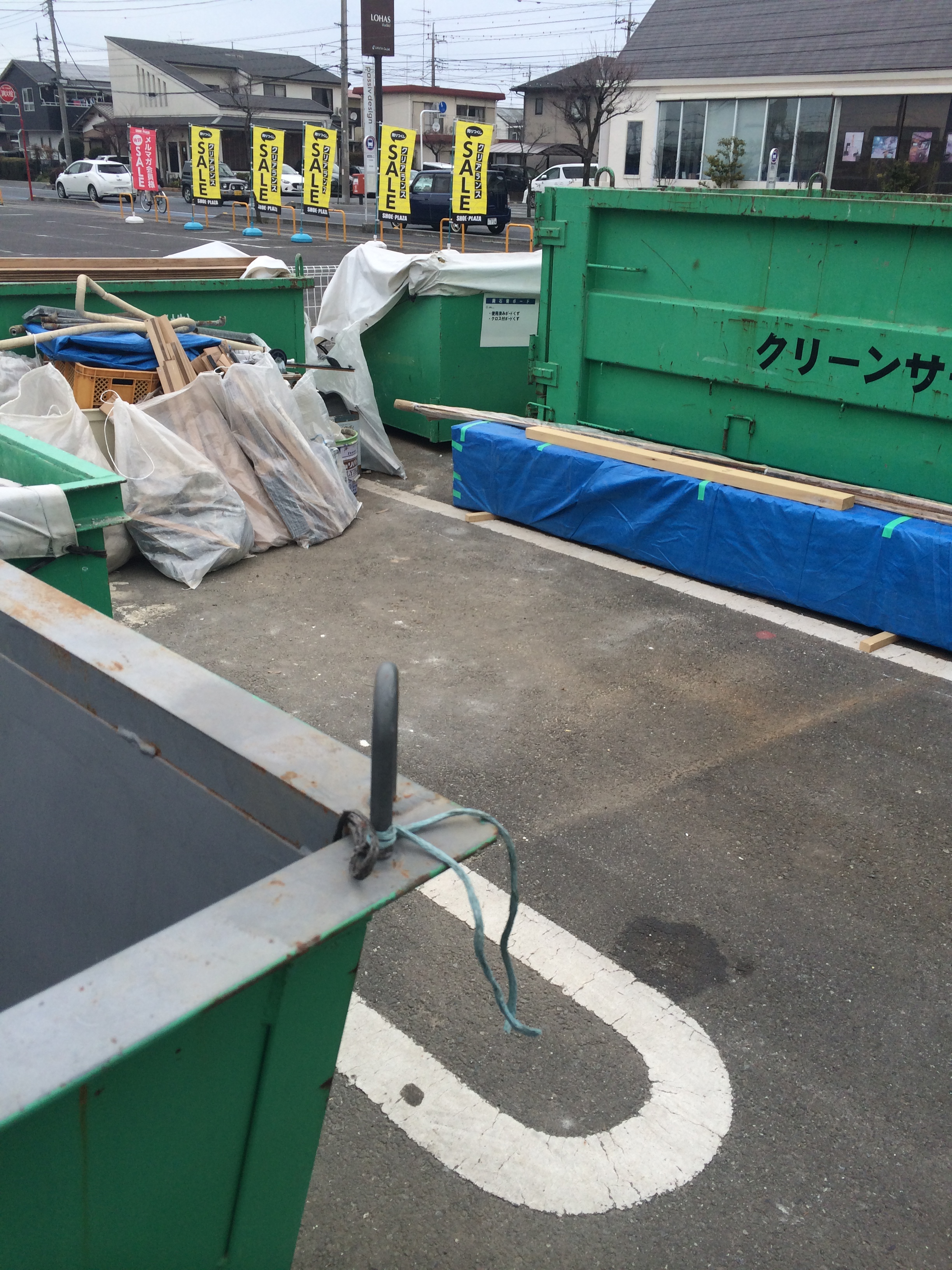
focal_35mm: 30
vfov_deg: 60.0
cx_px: 476
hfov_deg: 46.8
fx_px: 1100
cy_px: 635
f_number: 2.2
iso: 32
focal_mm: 4.12
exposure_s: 1/526
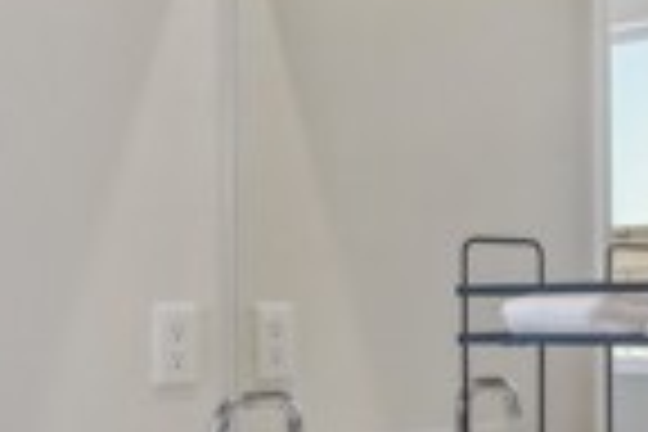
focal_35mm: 71
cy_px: 320
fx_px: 1278
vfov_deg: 19.1
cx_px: 590
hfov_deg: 27.4
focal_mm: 16
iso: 400
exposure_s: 1/30
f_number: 7.1
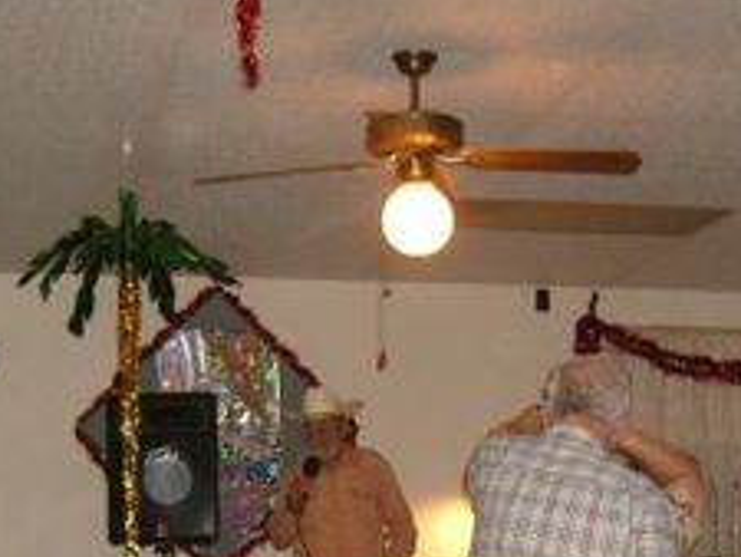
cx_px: 413
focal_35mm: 83
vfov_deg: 17.3
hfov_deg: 23.5
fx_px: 1778
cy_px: 570
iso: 200
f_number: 2.8
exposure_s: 1/45
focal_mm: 5.8
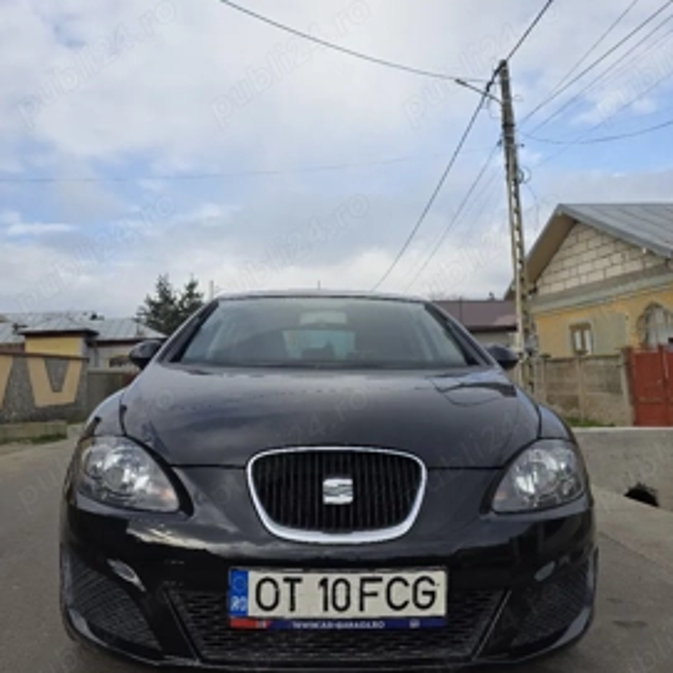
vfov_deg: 53.8
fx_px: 660
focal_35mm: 30
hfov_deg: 54.0
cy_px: 283
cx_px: 338
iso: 12
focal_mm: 6.3
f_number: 1.7
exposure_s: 1/455
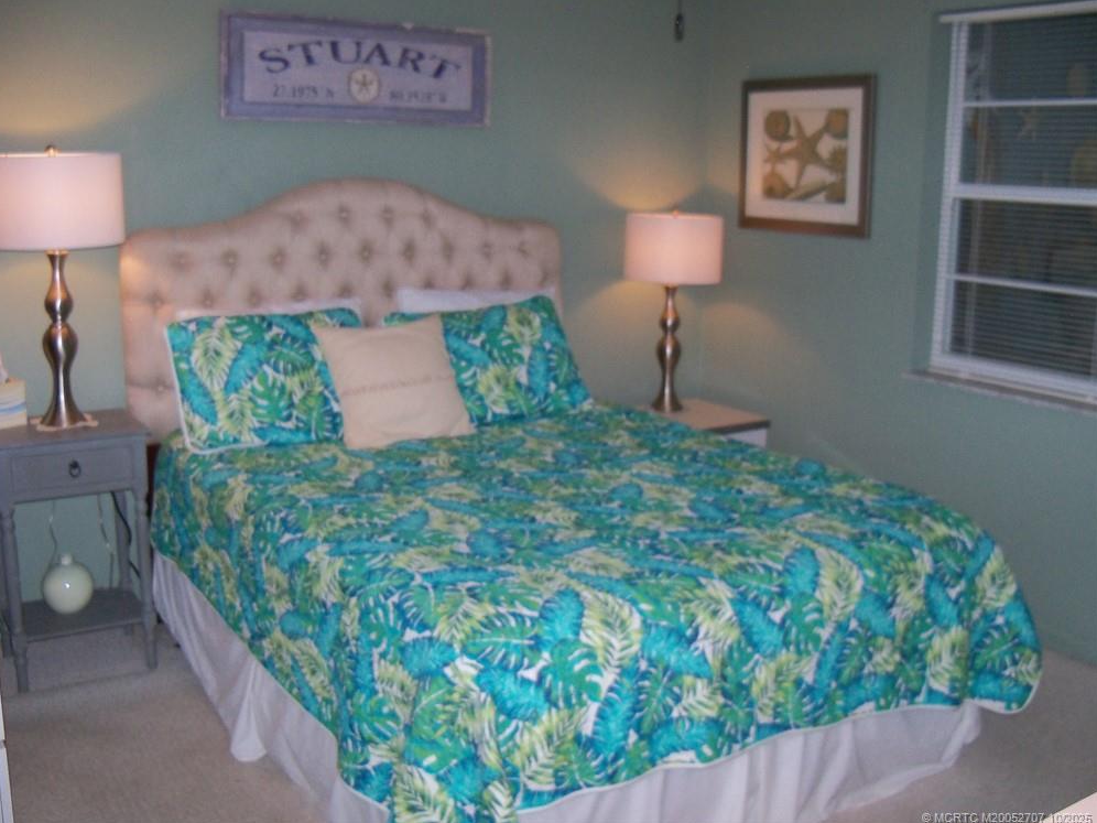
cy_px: 404
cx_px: 537
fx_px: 1141
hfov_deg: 51.4
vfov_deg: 39.7
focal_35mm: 36
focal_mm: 6.2
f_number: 3.5
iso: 200
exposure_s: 1/30
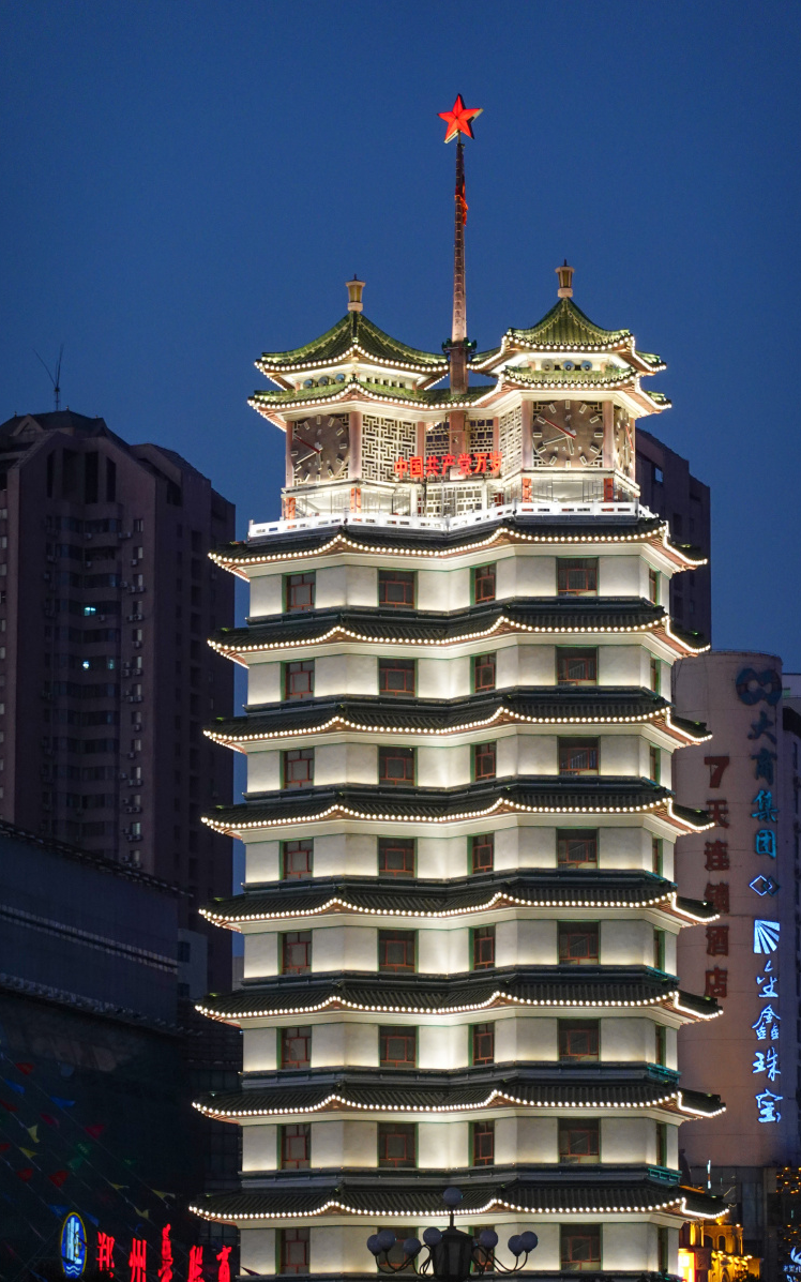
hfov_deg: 9.2
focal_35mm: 142
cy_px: 642
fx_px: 4960
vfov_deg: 14.7
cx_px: 421
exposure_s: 1/60
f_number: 4.5
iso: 800
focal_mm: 50.65
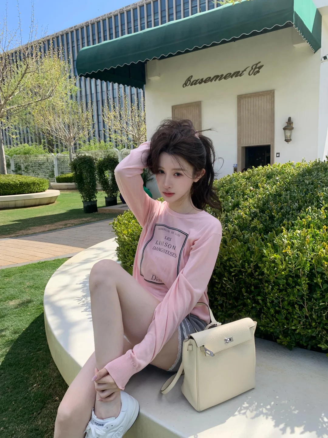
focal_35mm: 26
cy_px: 219
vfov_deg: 67.3
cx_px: 164
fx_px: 328
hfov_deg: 53.1
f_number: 1.8
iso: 25
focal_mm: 4.25
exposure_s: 1/887
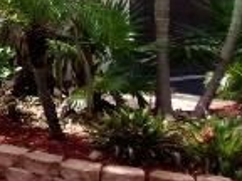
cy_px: -70
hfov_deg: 15.5
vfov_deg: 11.9
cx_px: -86
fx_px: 839
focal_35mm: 120
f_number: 10.4
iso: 200
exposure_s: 1/110
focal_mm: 4.9
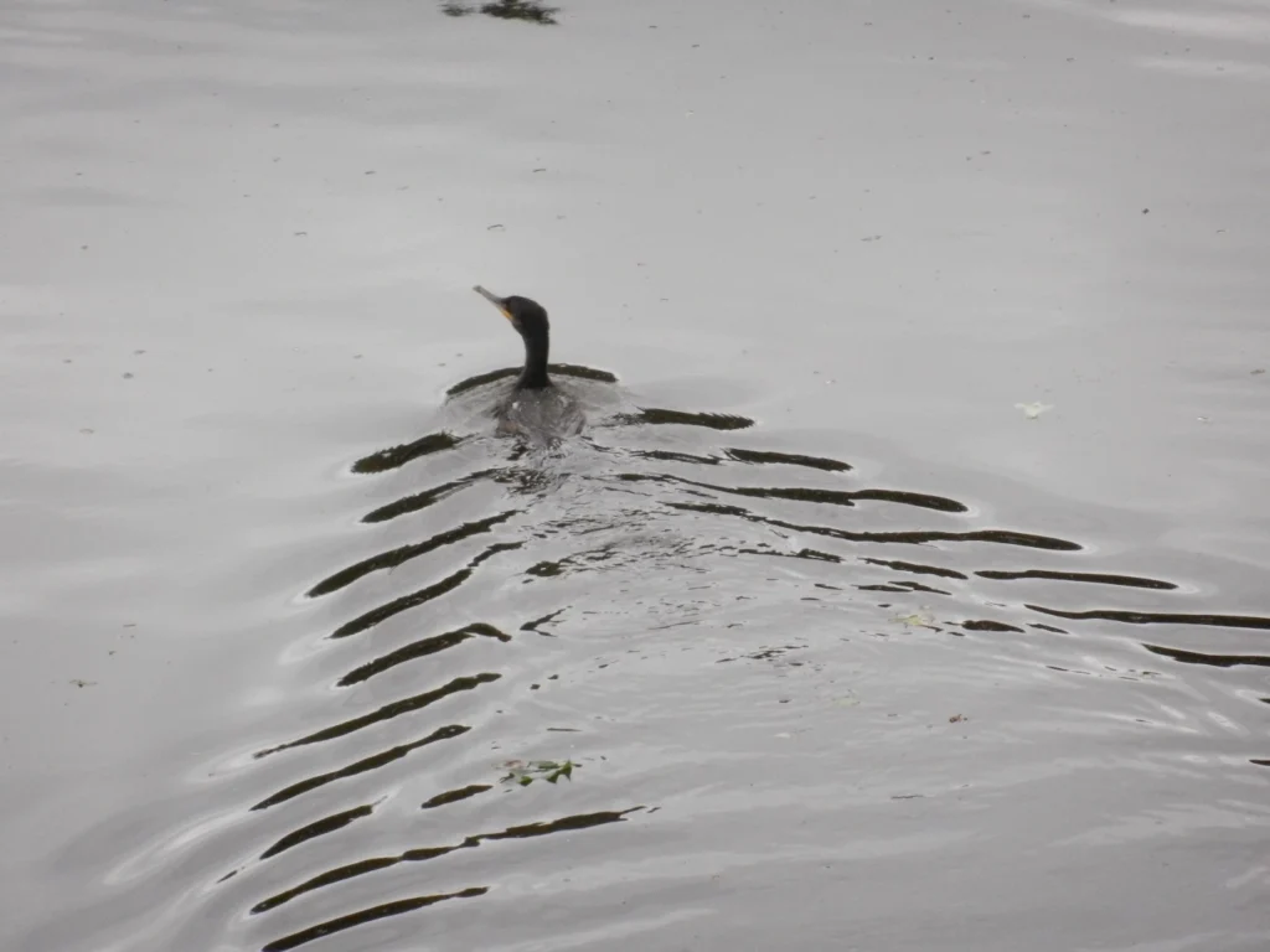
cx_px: 635
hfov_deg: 4.4
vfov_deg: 3.3
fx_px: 16510
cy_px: 476
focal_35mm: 450
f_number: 5.9
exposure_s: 1/640
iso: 800
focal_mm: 81
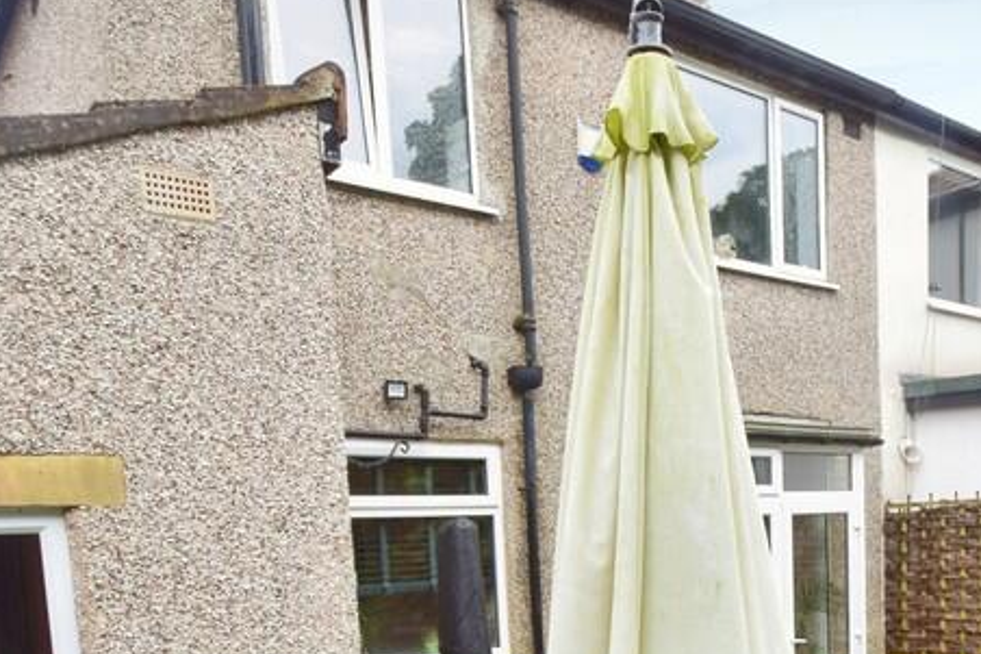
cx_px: 716
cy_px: 625
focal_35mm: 34
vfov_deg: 35.8
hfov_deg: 53.7
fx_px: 926
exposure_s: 1/125
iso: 400
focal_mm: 10
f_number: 9
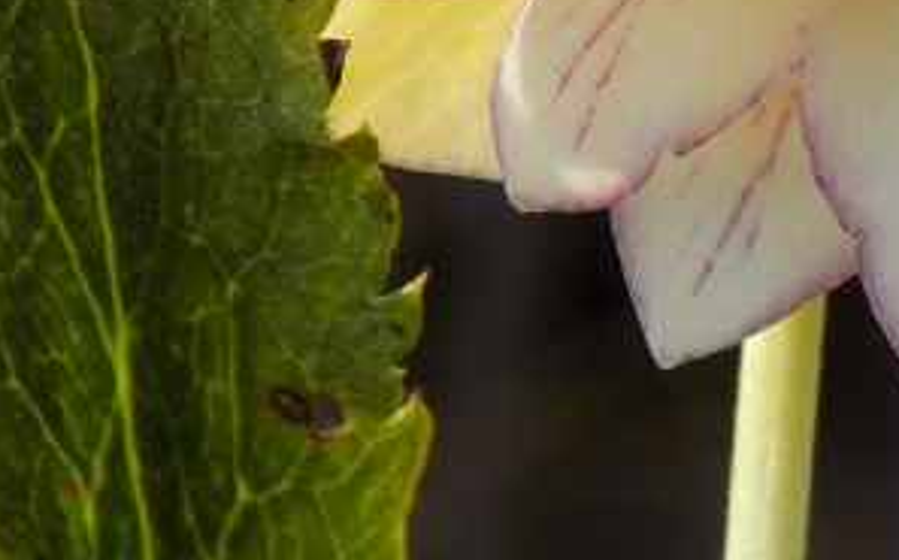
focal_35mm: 352
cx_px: 935
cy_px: -67
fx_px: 8616
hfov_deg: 6.0
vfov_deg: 3.7
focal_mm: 27.3
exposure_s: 1/60
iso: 80
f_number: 5.2
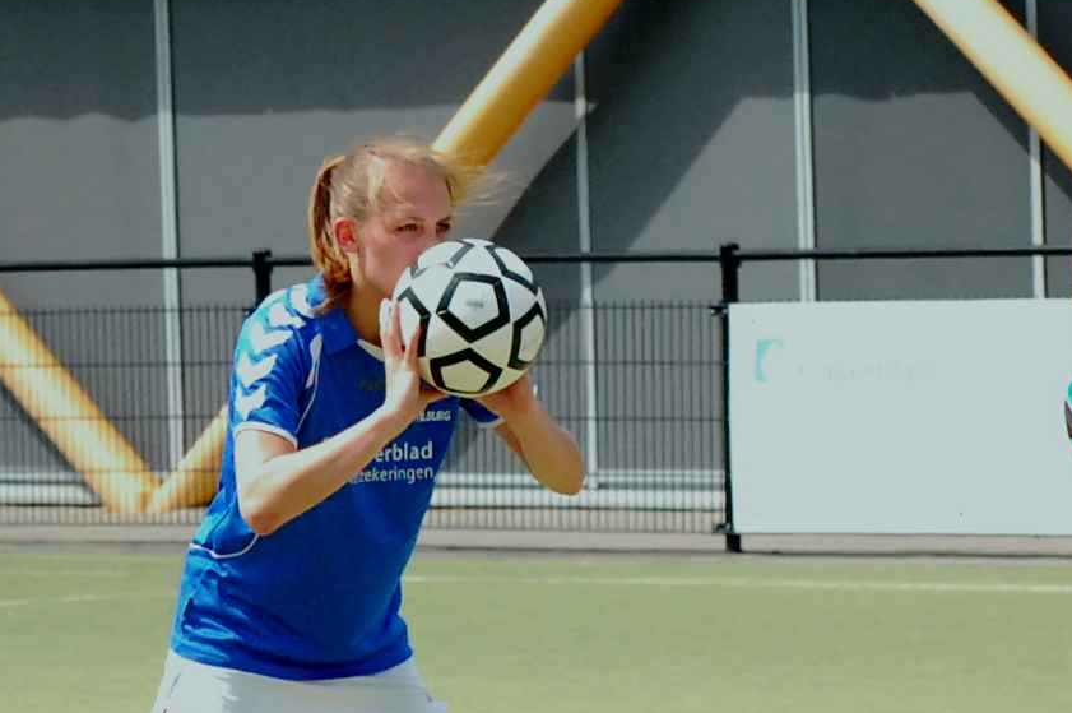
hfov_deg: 7.8
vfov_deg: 5.2
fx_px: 7883
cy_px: 740
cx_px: 881
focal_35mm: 265
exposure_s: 1/2000
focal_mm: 70
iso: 1600
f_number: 9
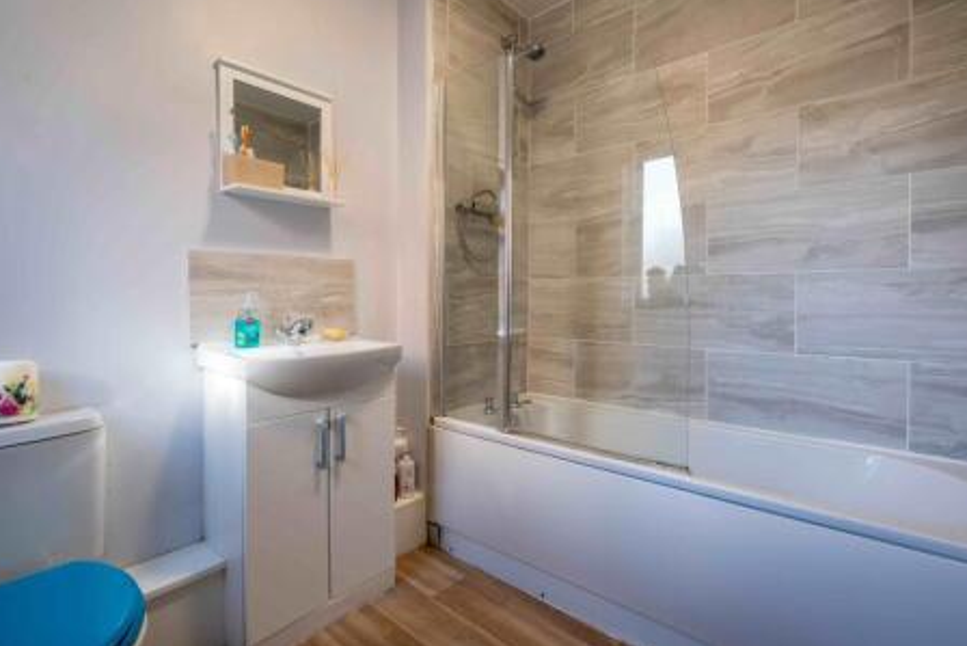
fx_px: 457
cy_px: 308
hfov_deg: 93.3
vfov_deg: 70.4
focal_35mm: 17
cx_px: 479
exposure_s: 1/13
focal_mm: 16
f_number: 13
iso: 320
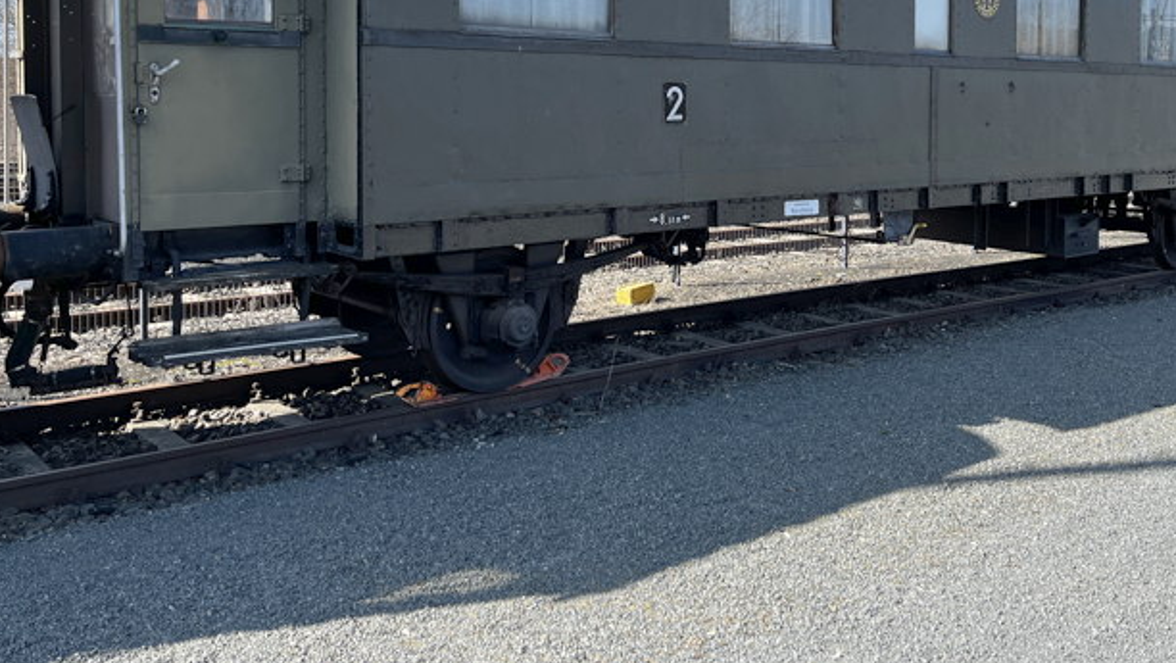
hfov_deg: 53.7
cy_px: 131
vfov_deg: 31.2
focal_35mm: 37
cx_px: 694
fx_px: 1154
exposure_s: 1/943
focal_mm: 5.1
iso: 50
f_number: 1.6
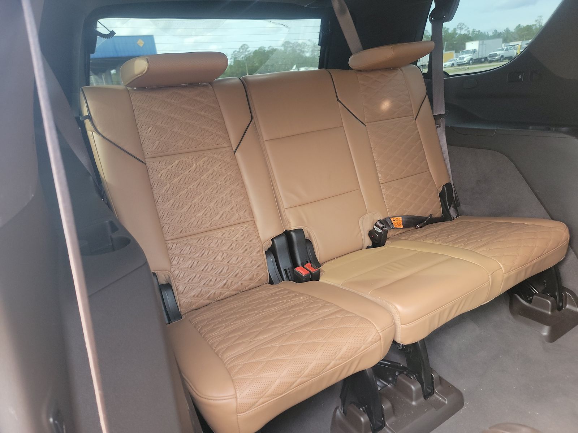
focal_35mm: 24
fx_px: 401
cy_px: 216
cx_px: 289
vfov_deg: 56.8
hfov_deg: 71.6
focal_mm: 6.7
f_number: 1.8
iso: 325
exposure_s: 1/59
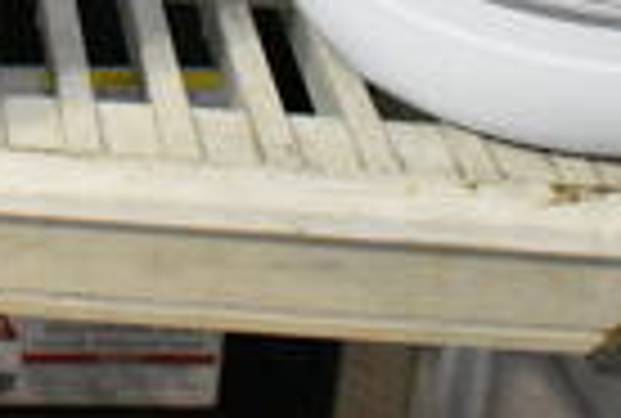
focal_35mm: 119
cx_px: -238
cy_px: -485
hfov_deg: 16.0
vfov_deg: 10.4
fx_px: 2059
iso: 6400
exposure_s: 1/200
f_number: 7.1
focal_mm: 18
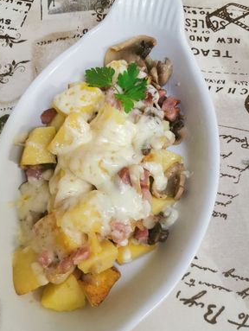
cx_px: 112
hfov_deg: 46.8
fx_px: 287
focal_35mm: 30
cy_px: 175
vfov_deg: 59.9
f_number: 1.6
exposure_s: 1/50
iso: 400
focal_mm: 5.56
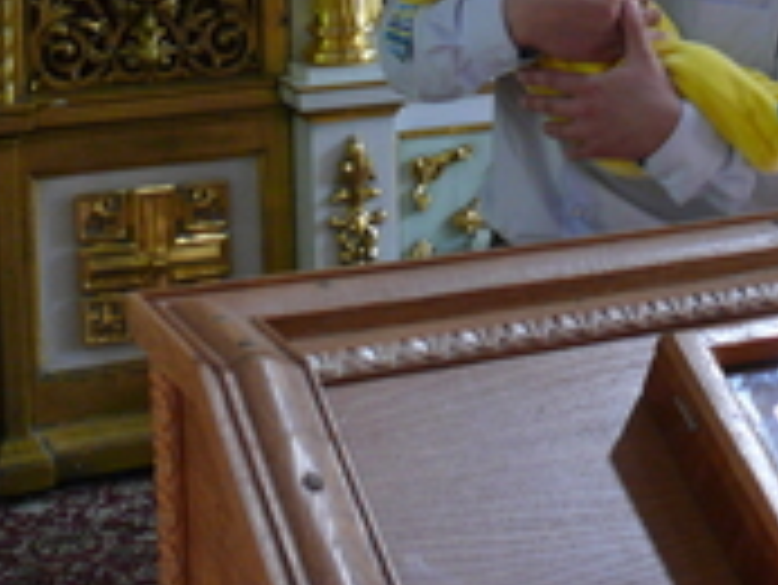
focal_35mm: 91
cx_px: 854
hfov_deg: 20.5
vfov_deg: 15.6
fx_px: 2047
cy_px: -130
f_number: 2.8
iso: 200
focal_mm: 7.4
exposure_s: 1/25
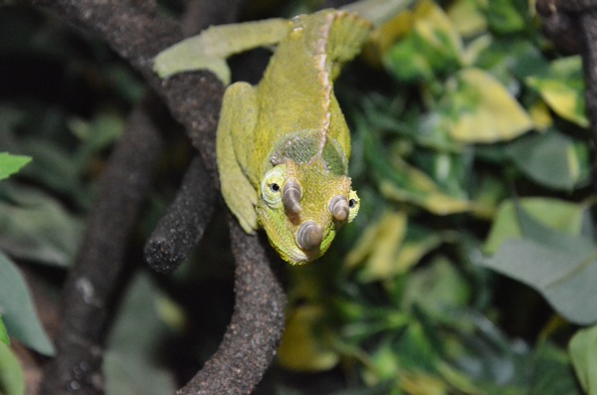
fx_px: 1737
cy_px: 198
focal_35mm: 105
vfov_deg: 13.0
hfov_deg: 19.5
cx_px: 298
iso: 6400
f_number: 8
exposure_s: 1/60
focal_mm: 70
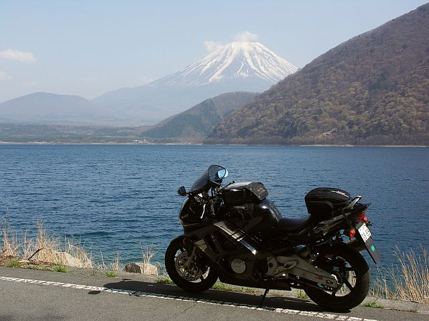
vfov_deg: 33.6
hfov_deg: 43.9
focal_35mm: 43
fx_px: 533
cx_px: 214
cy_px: 160
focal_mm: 11.1
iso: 50
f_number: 9
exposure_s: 1/100
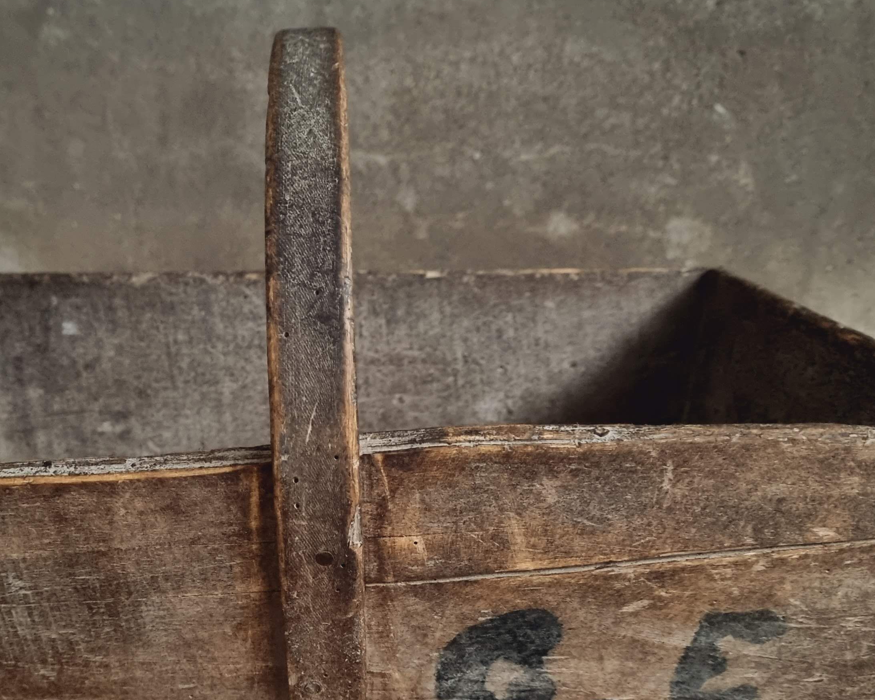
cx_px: 333
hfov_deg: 42.6
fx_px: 1114
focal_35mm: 43
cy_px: 507
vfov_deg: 34.3
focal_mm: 6.7
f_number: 1.8
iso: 1250
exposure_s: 1/25
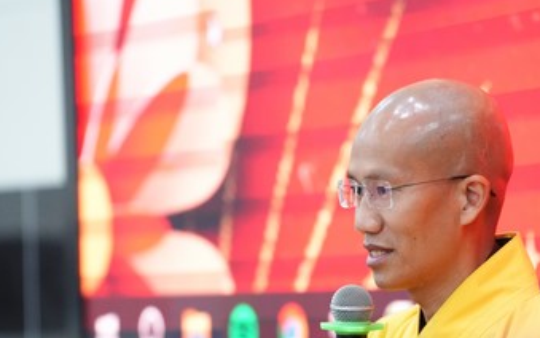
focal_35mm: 258
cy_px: 340
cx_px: 347
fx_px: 3798
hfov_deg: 8.1
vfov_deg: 5.1
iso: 5000
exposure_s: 1/200
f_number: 3.2
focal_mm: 132
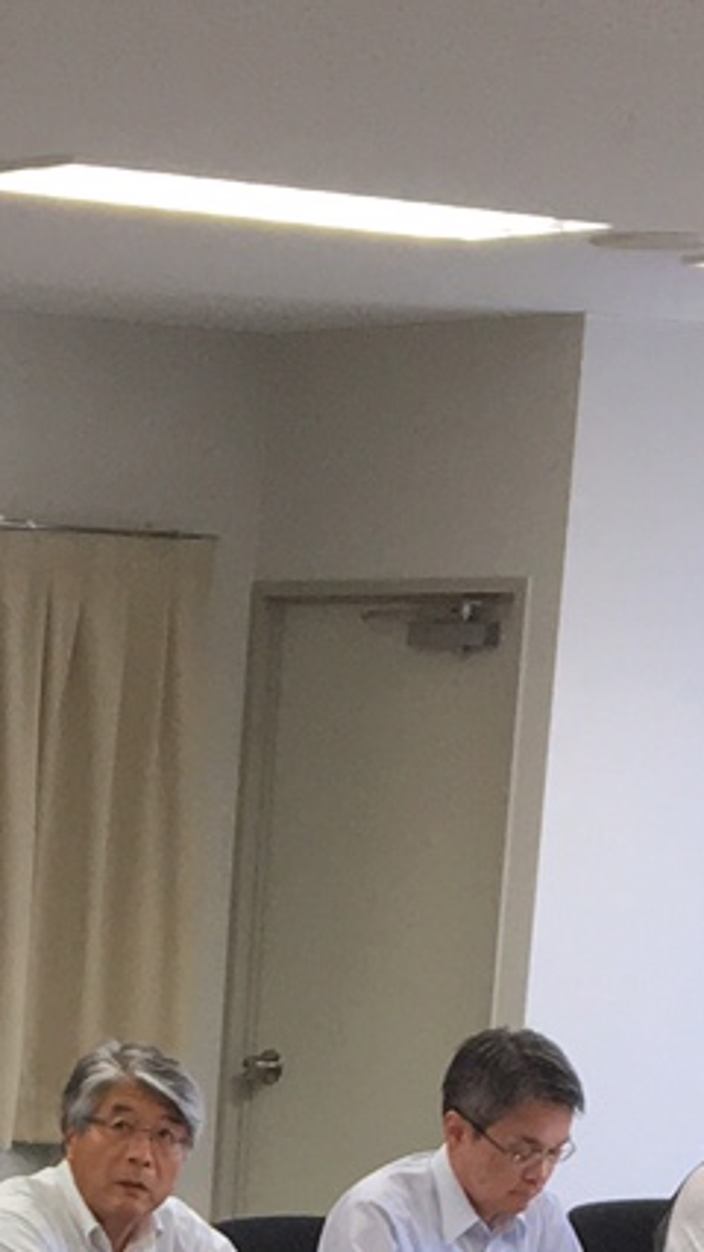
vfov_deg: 13.3
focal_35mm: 149
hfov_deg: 8.0
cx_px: -402
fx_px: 4948
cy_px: 2111
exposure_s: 1/120
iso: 40
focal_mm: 4.15
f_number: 2.2
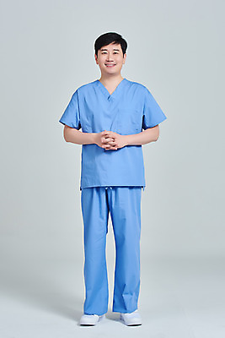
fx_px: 656
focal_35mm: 70
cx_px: 112
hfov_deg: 19.5
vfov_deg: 28.8
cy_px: 169
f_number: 14
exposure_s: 1/125
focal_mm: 70
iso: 100
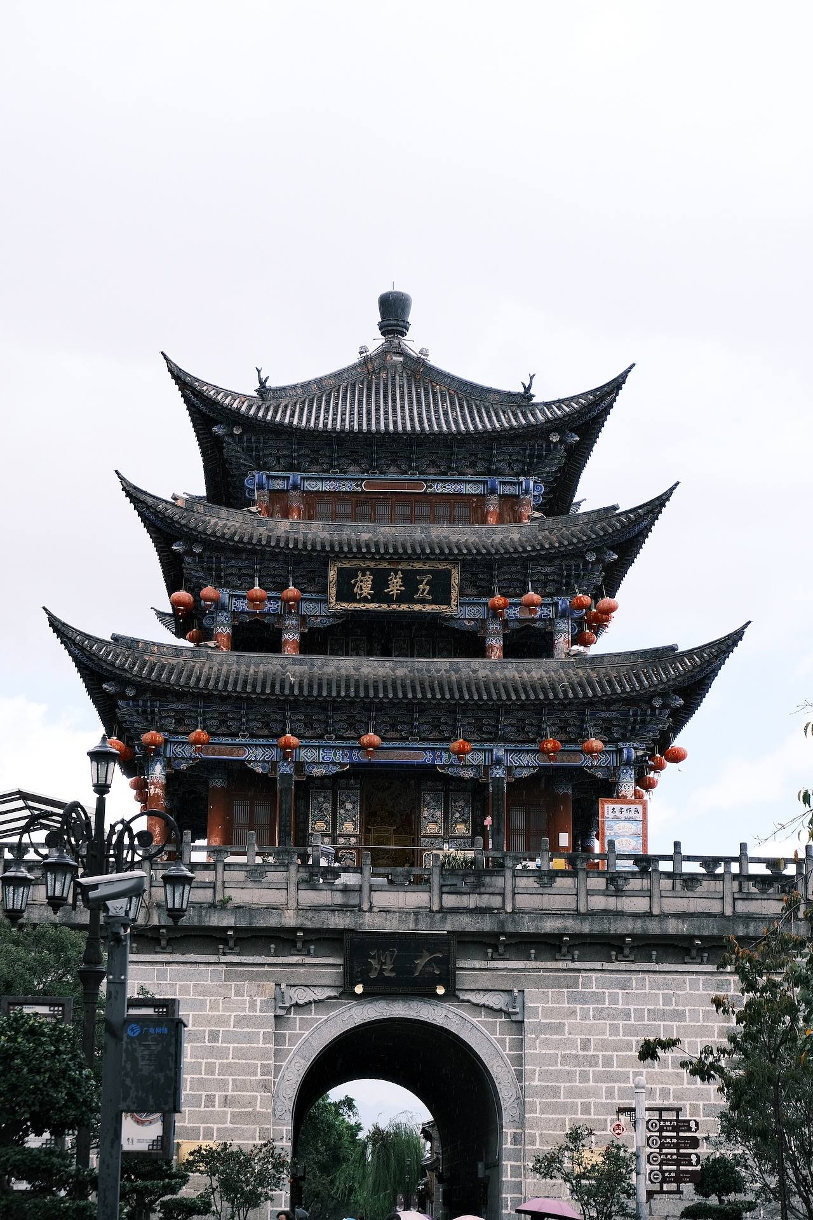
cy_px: 610
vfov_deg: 29.7
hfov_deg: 20.0
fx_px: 2303
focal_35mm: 68
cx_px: 406
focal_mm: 45
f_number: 5.6
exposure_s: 1/300
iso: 320
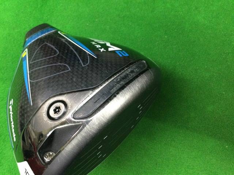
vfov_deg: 45.4
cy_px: 88
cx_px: 117
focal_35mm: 31
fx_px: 210
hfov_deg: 58.4
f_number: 2.4
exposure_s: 1/30
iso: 200
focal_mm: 3.3
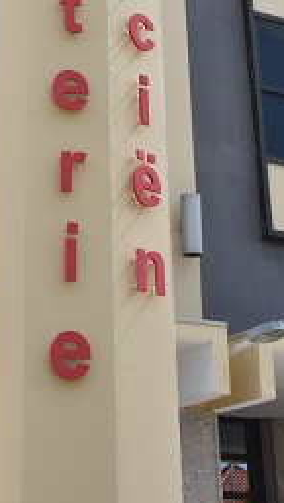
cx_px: 90
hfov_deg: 13.8
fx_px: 1175
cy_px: -70
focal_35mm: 88
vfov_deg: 22.6
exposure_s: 1/500
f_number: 8
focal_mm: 24
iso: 180
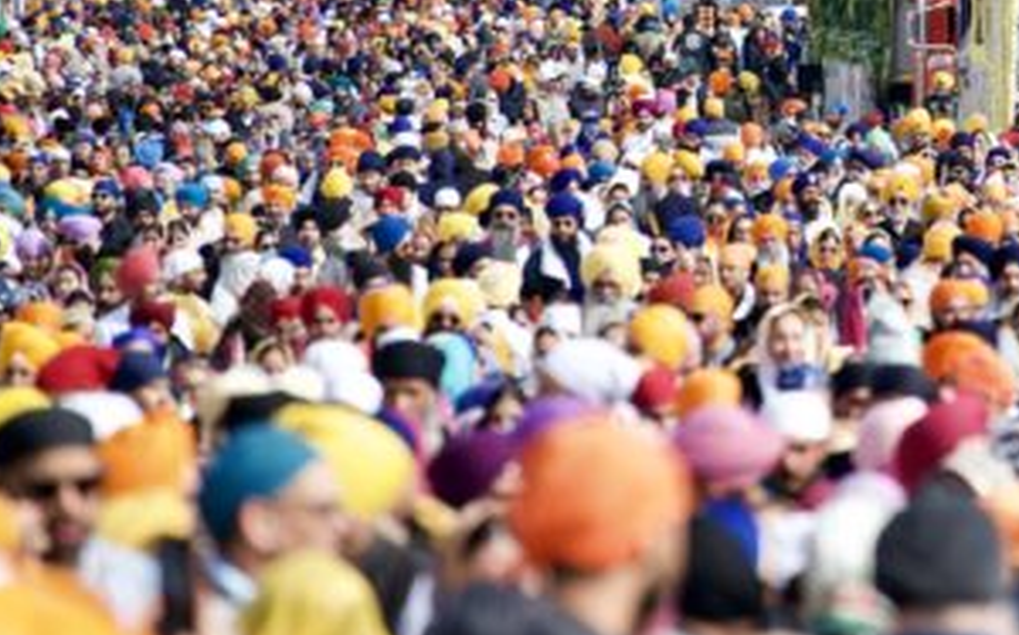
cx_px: 890
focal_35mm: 408
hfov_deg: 5.1
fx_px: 11322
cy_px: 24
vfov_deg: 3.2
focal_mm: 200
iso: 100
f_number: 4.5
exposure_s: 1/400
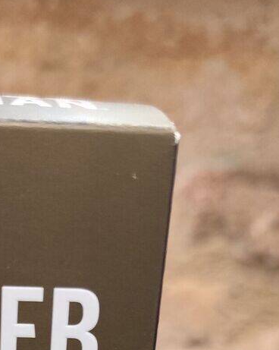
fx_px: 806
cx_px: 23
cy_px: 575
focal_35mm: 78
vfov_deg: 19.9
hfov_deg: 19.3
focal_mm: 6.19
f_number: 1.65
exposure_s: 1/50
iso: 800
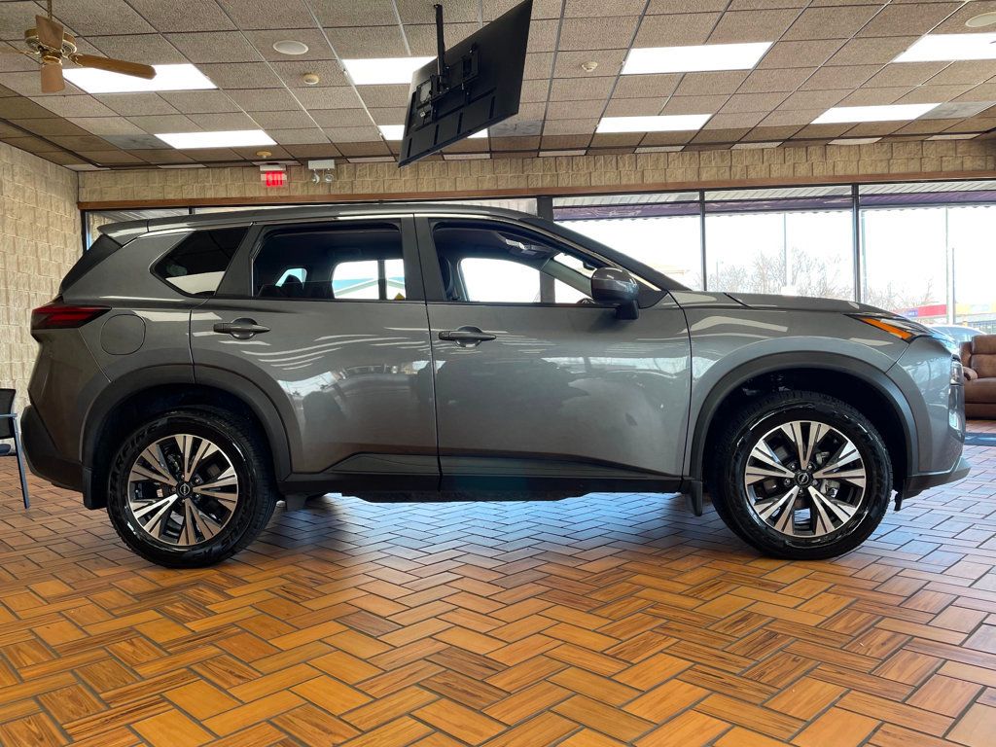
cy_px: 374
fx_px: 748
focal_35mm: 26
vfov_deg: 53.1
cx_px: 498
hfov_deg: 67.3
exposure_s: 1/120
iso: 40
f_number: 1.6
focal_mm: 4.2
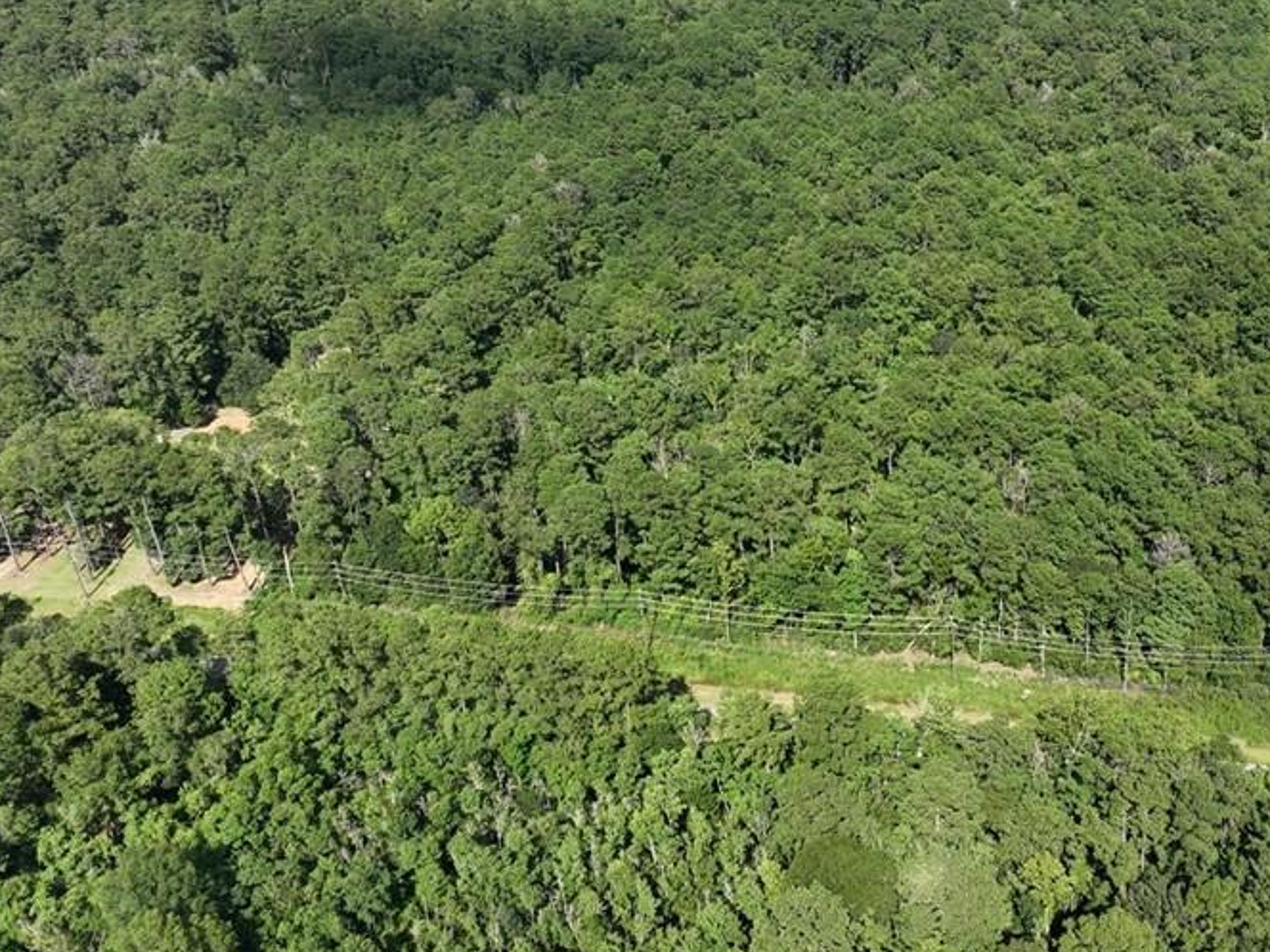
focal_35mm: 37
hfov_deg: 48.8
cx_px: 899
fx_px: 1357
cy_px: 332
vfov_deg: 38.3
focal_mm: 12.29
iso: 100
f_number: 2.8
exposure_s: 1/1250
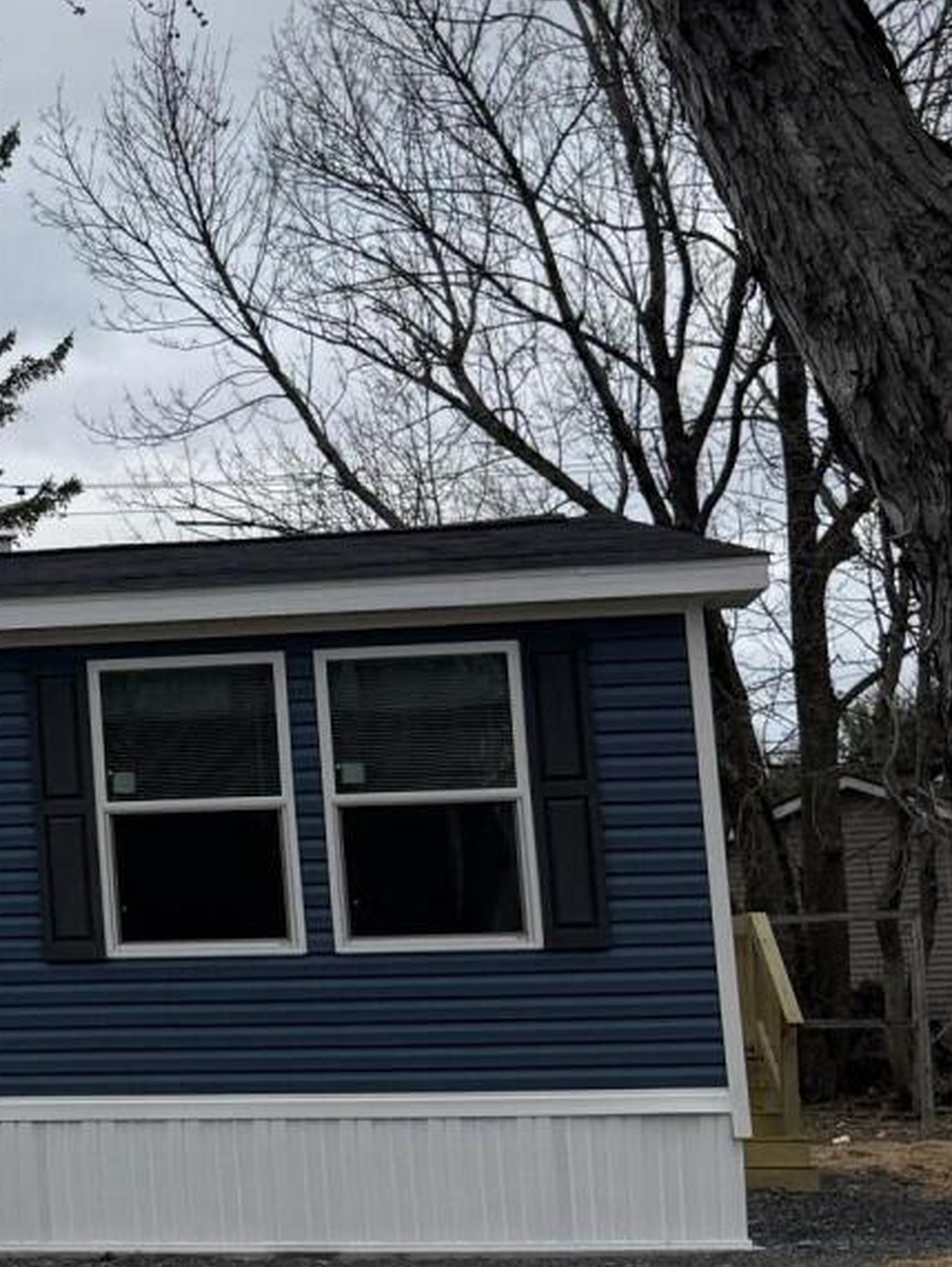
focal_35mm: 84
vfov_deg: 23.3
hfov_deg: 15.6
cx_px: -641
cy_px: 566
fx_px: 3077
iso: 80
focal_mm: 6.76
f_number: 1.78
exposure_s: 1/4975
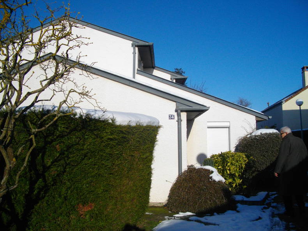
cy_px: 116
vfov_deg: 45.4
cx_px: 154
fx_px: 276
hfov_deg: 58.4
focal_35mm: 31
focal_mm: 5.7
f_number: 8.8
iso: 200
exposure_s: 1/640
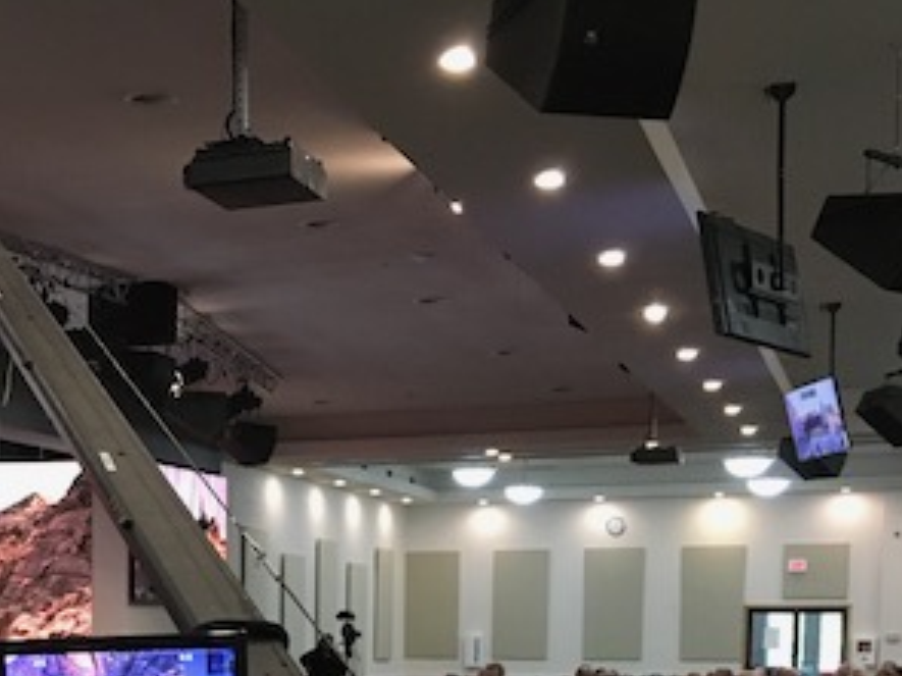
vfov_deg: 22.1
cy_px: 728
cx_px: 95
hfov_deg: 29.5
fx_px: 1641
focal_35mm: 63
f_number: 2.2
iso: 200
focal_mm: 4.15
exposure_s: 1/30
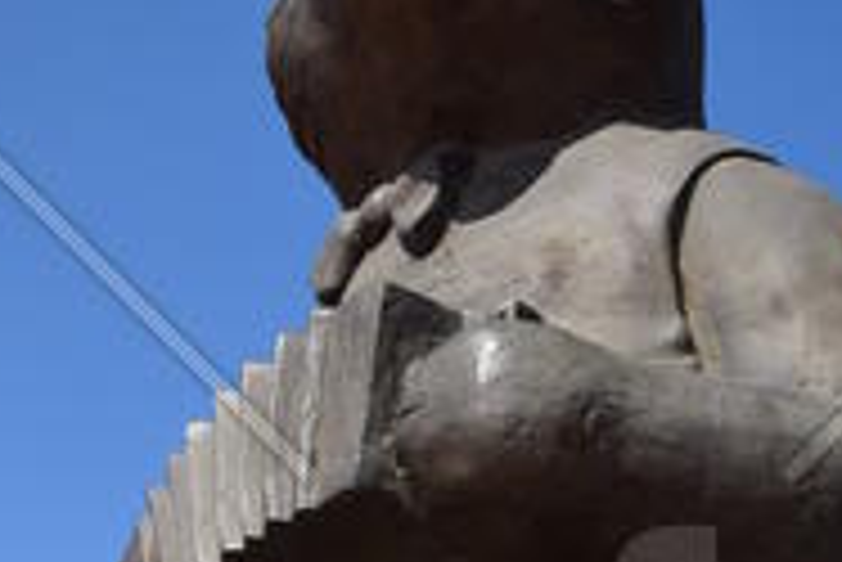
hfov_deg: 21.8
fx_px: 2177
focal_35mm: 93
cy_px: 715
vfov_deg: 14.2
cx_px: 547
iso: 100
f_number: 10
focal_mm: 20
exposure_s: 1/200
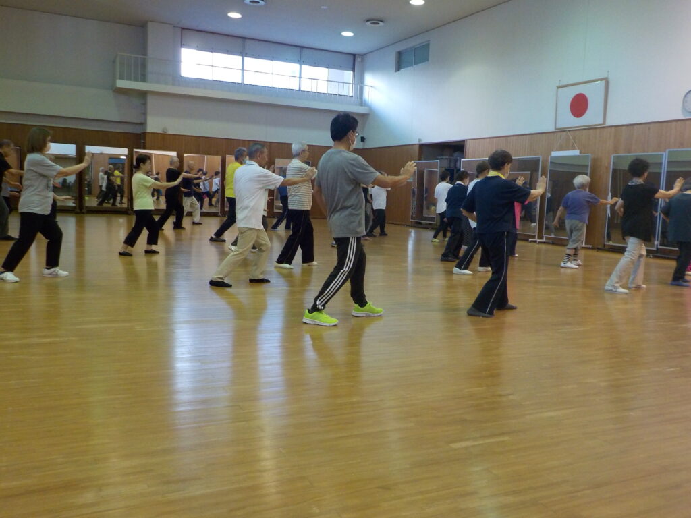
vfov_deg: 46.8
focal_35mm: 30
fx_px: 599
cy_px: 259
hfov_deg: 60.0
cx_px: 346
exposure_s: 1/30
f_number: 3.3
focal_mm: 4.1
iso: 280
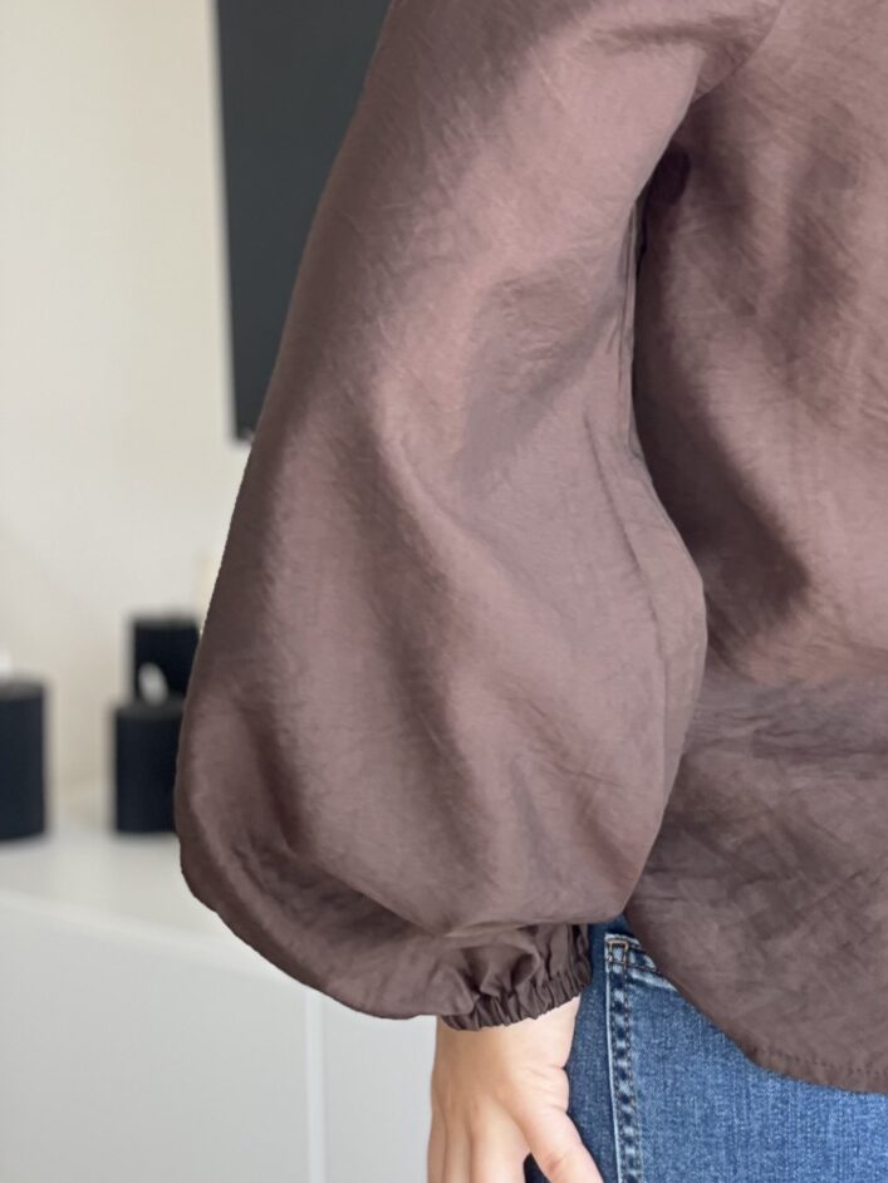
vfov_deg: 17.2
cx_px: 955
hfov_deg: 12.9
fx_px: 3863
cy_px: 188
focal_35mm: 113
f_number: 2
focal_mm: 6
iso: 40
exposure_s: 1/122
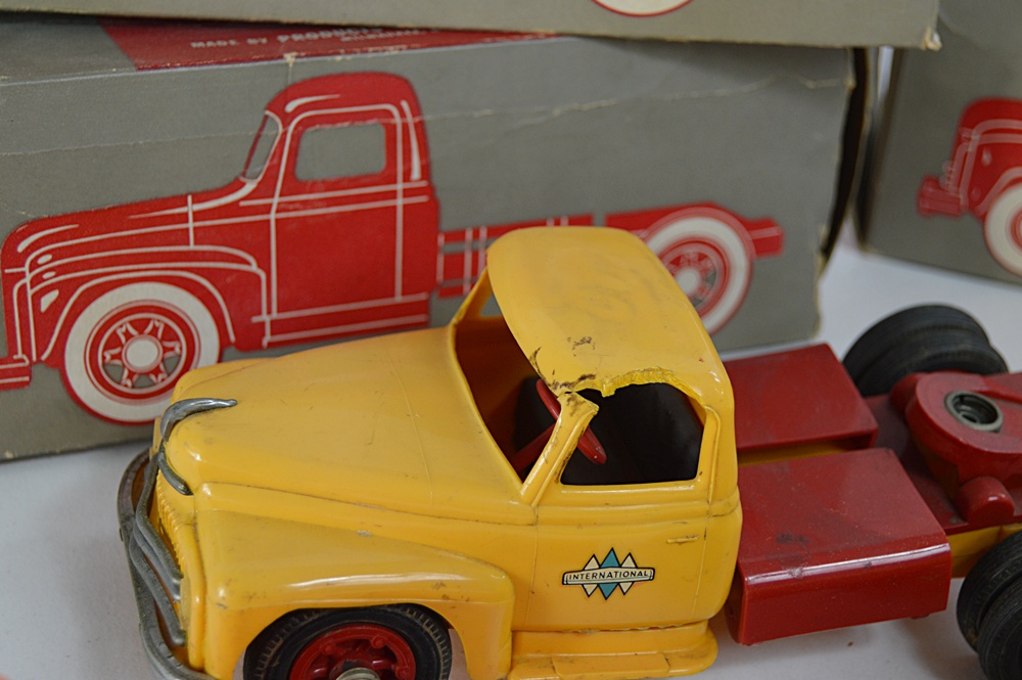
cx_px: 511
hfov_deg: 31.9
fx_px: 1787
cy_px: 340
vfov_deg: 21.5
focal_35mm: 63
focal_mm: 42
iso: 450
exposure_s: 1/60
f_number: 5
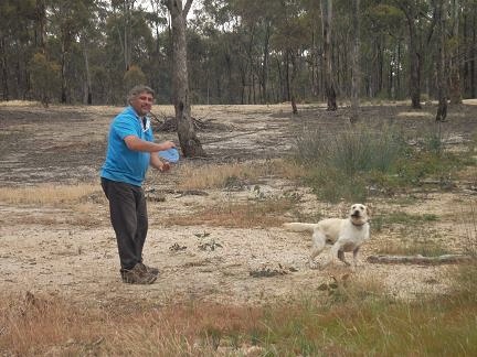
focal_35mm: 86
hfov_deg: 22.8
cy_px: 178
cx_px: 238
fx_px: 1185
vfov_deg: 17.2
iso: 80
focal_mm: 15.4
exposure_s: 1/200
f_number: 4.3
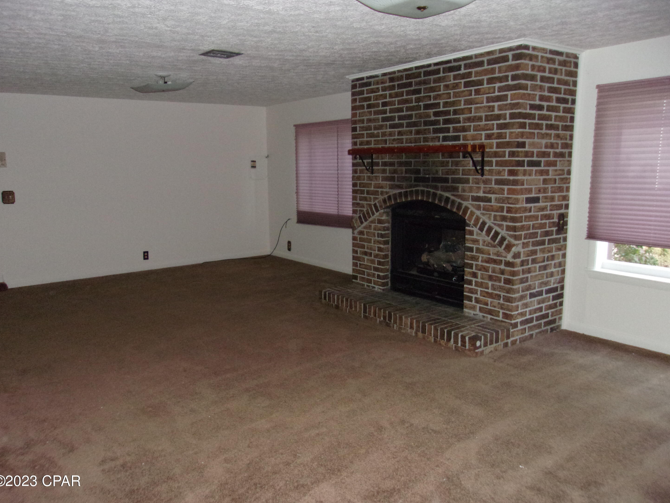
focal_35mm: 28
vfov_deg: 49.7
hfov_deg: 63.4
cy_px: 244
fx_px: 542
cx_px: 340
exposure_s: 1/34
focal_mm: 4.9
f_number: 3
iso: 400
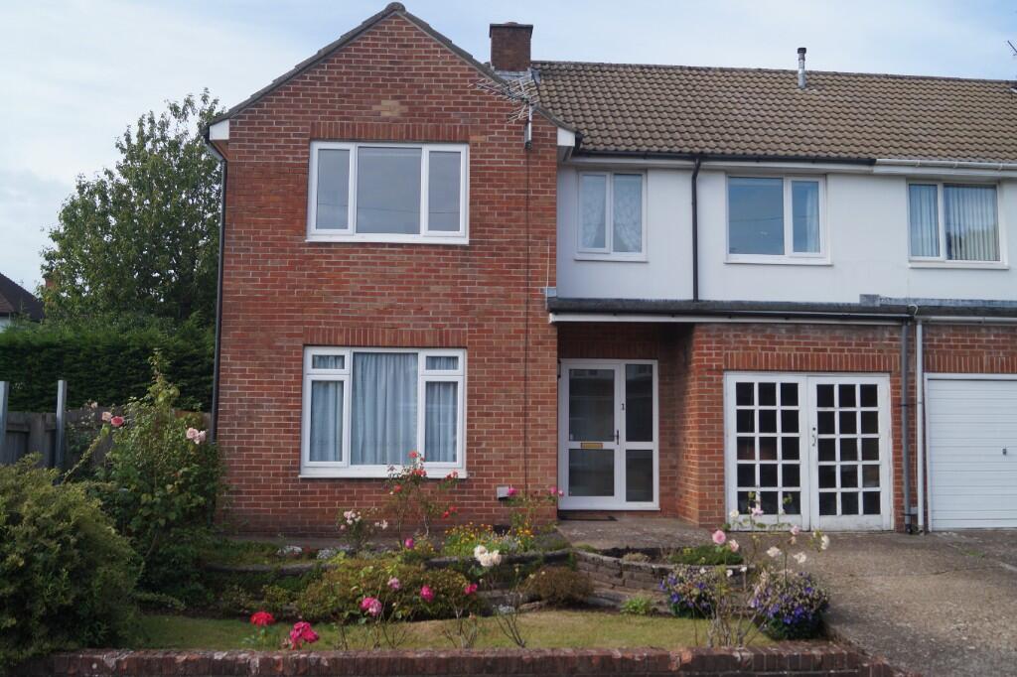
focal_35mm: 33
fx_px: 932
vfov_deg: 39.9
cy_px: 338
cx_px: 508
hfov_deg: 57.2
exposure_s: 1/500
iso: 100
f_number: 4.5
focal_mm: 22
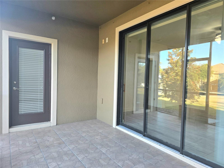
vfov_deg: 58.9
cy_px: 84
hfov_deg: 73.9
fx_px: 149
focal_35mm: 23
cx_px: 112
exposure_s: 1/182
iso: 125
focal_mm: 6.3
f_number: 1.7
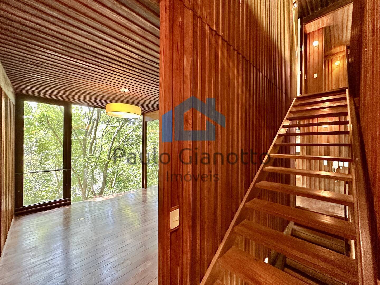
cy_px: 142
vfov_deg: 85.7
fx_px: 154
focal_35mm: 14
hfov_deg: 102.1
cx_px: 190
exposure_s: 1/60
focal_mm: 2.22
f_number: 2.2
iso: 400
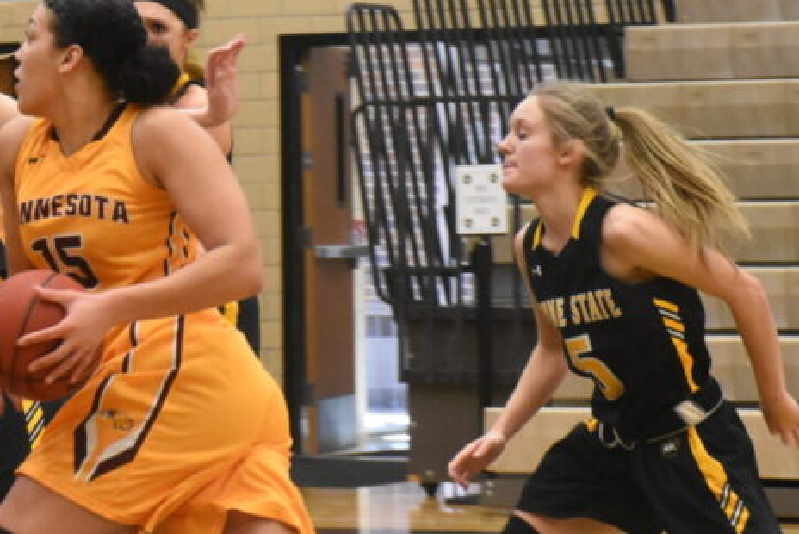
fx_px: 5510
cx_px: -26
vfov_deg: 5.5
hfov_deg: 8.2
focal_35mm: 248
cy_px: 147
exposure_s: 1/320
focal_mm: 75
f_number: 7.1
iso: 5000
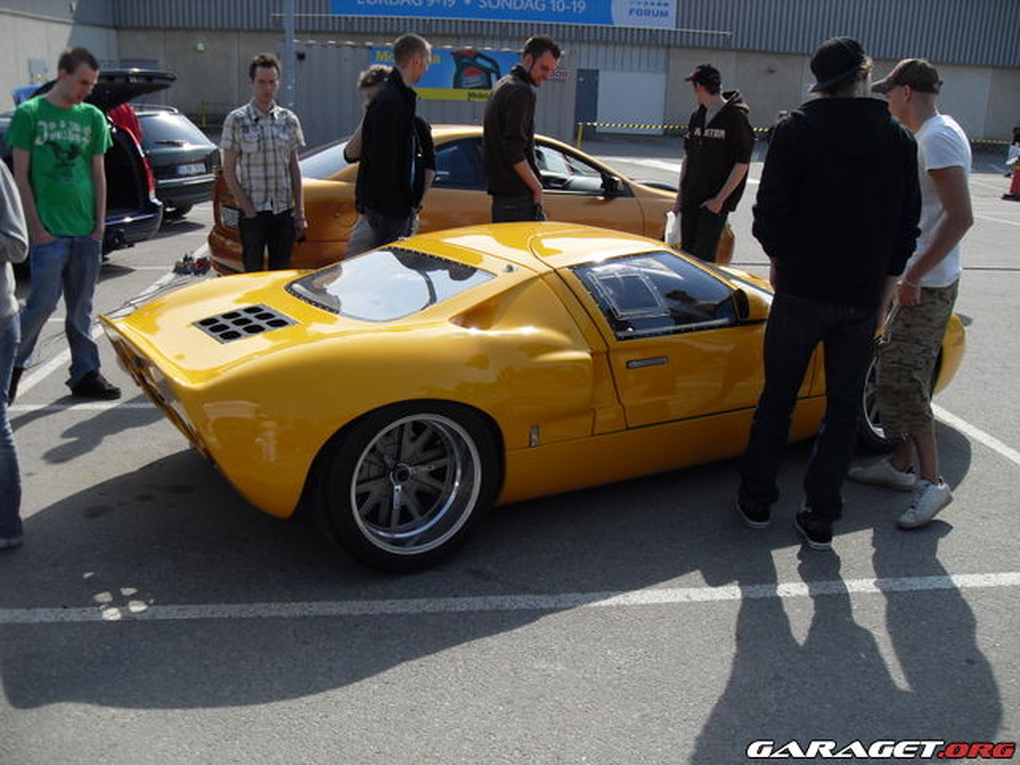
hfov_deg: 54.0
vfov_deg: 41.8
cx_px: 510
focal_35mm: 34
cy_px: 382
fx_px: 1002
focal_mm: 6.3
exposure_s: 1/180
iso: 80
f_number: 7
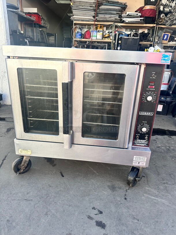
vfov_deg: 71.6
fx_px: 163
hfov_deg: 56.8
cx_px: 88
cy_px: 118
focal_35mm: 24
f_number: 1.78
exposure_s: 1/663
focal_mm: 6.86
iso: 80
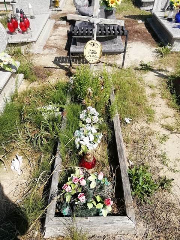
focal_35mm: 26
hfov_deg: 53.1
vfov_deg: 67.3
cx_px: 90
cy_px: 120
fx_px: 180
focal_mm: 3.21
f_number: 2.2
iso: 50
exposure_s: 1/1056
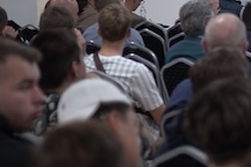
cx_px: 589
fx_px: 1353
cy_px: 78
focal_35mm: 194
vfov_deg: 7.1
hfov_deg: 9.5
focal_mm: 35
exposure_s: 1/80
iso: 160
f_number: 1.4
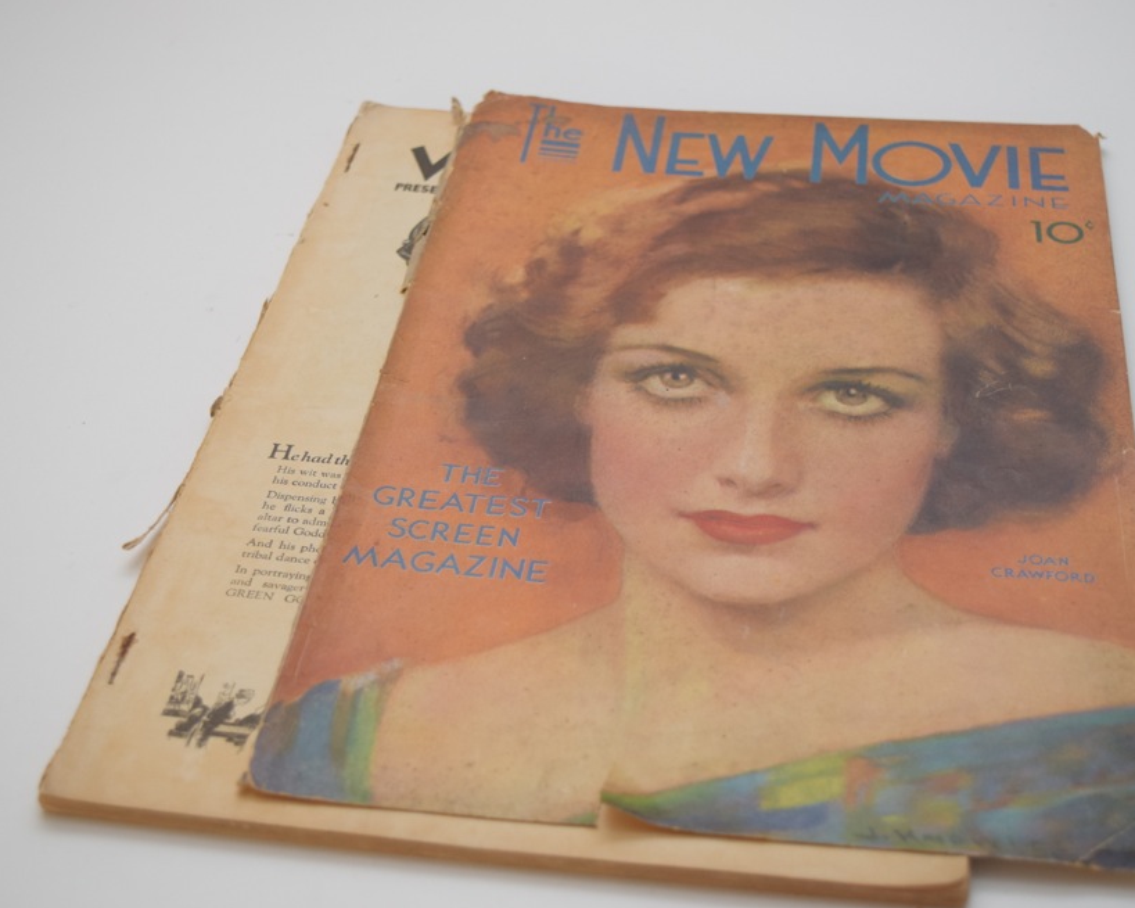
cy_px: 454
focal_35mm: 55
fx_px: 1847
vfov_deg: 27.6
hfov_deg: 34.2
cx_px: 586
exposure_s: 1/80
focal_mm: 32
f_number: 4.5
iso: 800
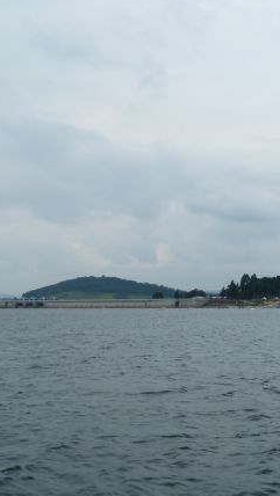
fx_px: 725
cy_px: 305
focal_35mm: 55
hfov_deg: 21.8
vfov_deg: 37.6
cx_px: 150
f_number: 5.6
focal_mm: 4.8
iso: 80
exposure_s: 1/320
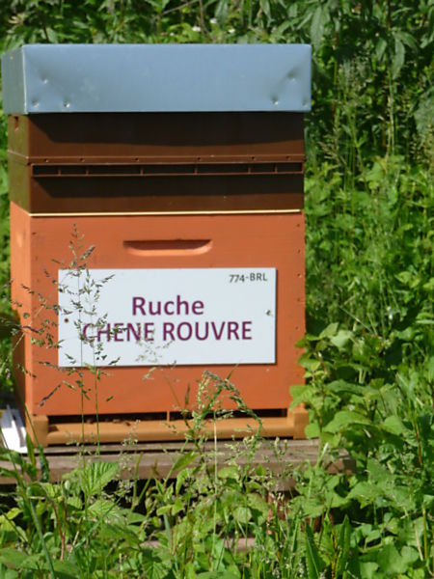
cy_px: 290
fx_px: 1872
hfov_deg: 13.2
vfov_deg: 17.6
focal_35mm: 112
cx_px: 217
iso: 100
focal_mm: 19.1
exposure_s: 1/500
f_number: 4.7
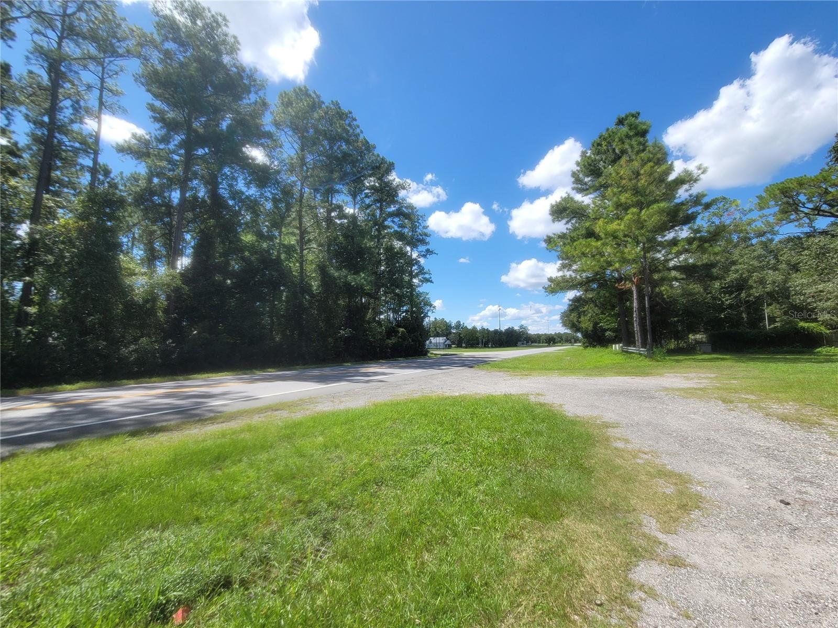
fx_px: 315
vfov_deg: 89.9
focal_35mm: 13
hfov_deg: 106.2
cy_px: 314
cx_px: 419
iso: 64
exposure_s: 1/1686
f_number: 2.2
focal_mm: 2.2
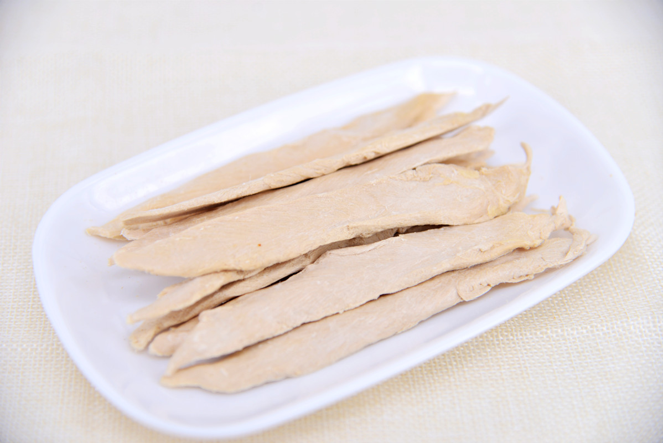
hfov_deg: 28.8
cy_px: 222
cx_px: 332
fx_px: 1290
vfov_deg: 19.5
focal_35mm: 70
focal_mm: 70
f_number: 4
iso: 100
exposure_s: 1/80
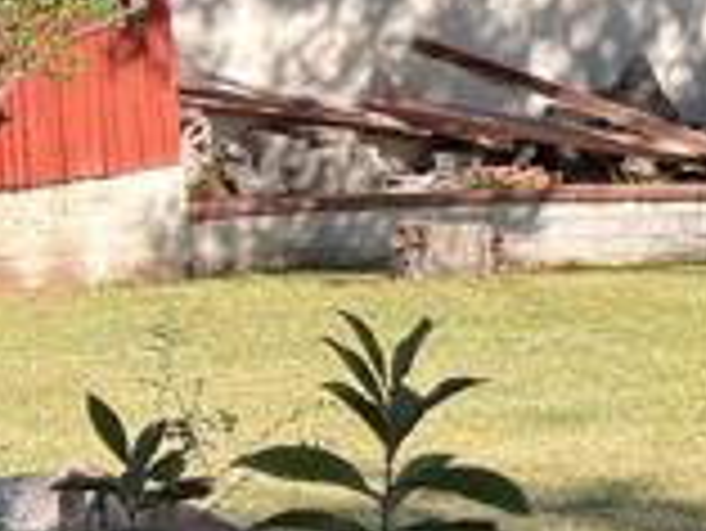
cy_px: 261
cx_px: 1187
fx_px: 2164
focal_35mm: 106
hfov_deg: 16.2
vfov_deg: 14.0
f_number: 1.5
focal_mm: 5.7
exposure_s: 1/1224
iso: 50
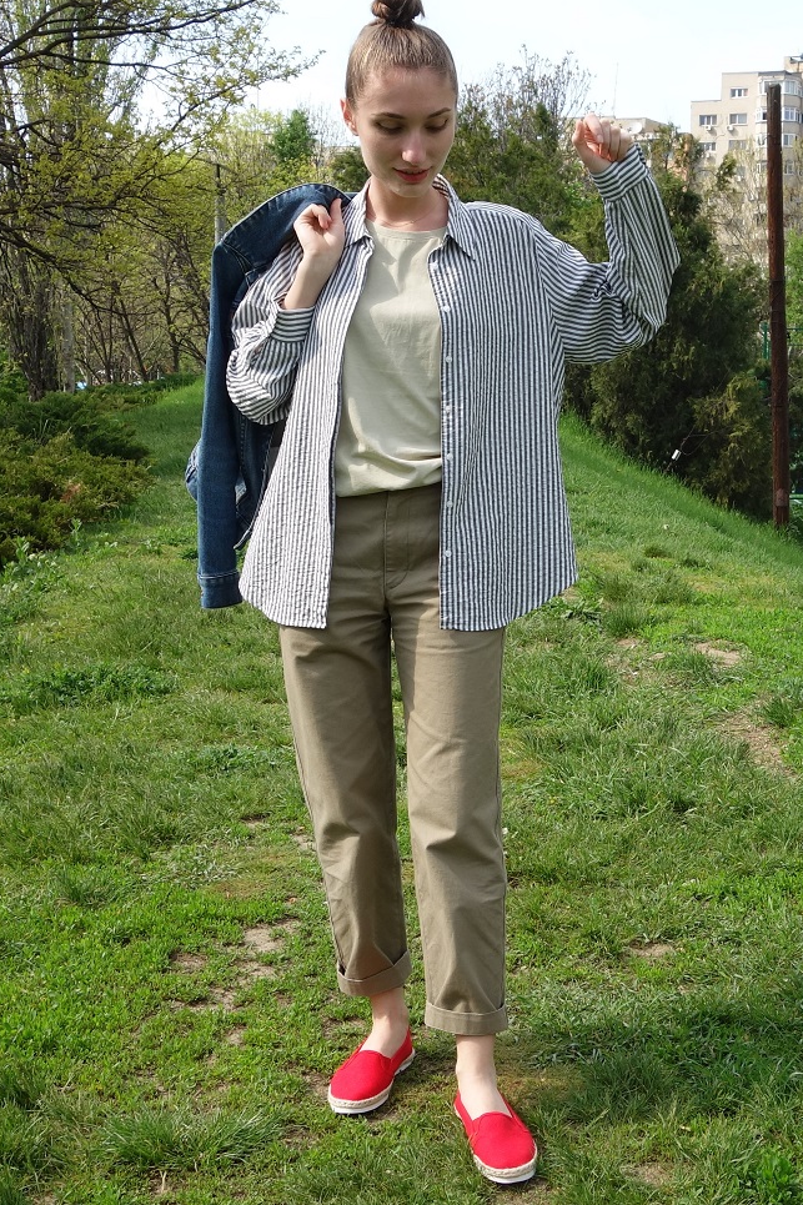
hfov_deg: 44.9
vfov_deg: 63.7
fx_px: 971
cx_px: 406
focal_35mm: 29
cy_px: 583
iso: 125
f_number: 5.6
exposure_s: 1/200
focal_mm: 10.4
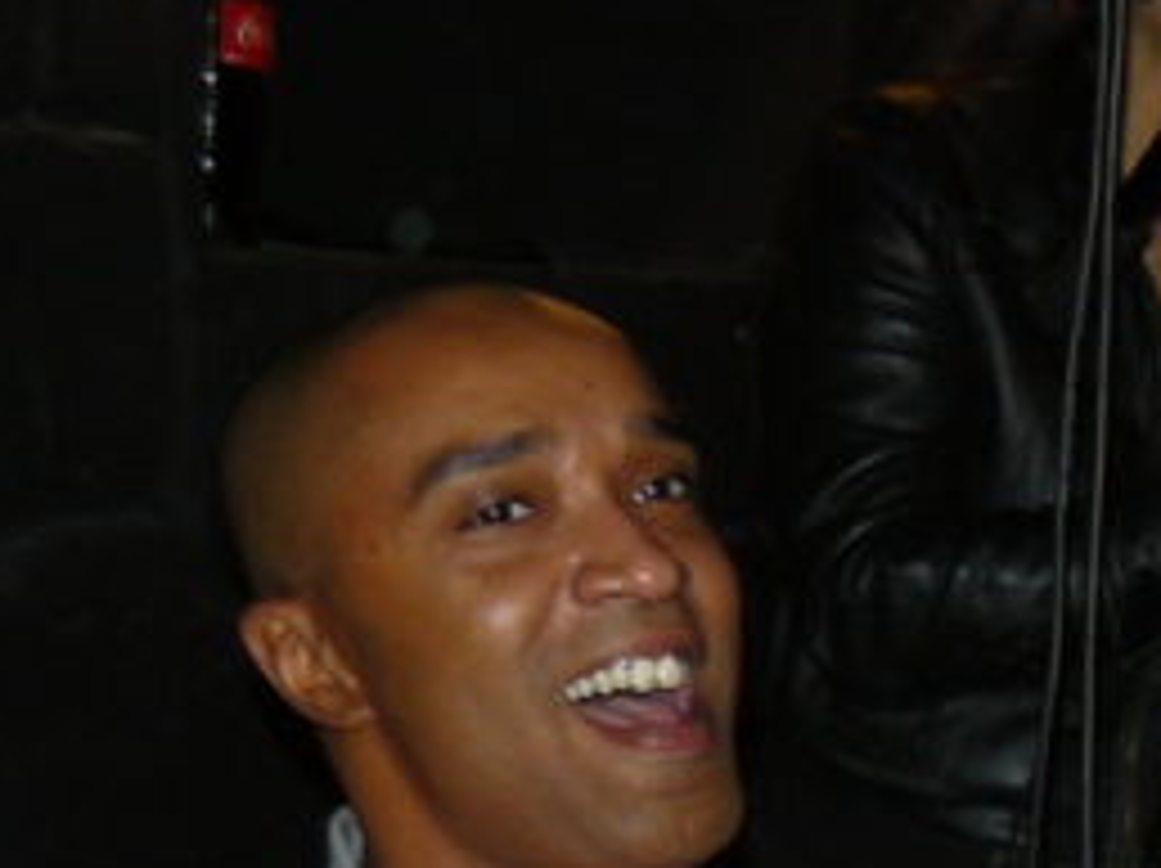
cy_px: 1318
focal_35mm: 143
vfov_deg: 10.0
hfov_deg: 12.8
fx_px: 4792
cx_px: 1917
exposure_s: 1/30
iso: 100
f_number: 2.8
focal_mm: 6
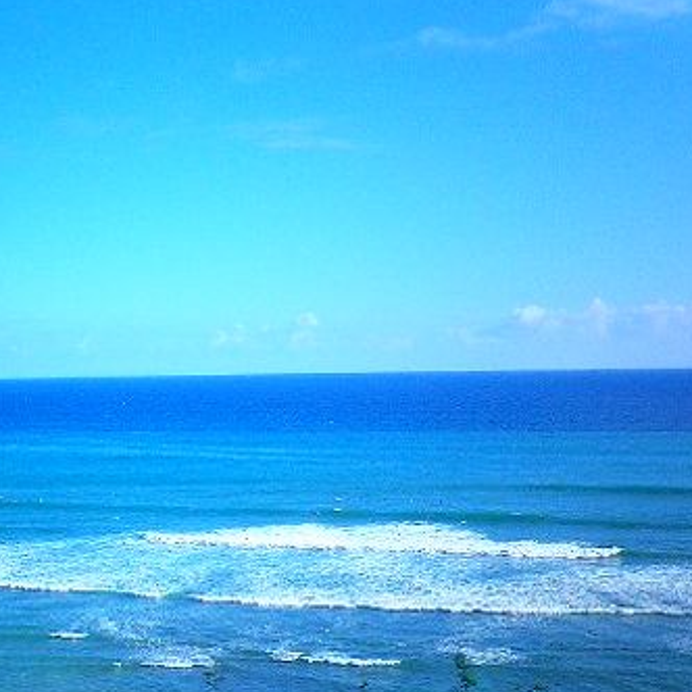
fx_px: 1447
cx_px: 144
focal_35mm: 64
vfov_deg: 26.7
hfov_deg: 26.4
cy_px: 466
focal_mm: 5.6
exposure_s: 1/1000
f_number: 3.5
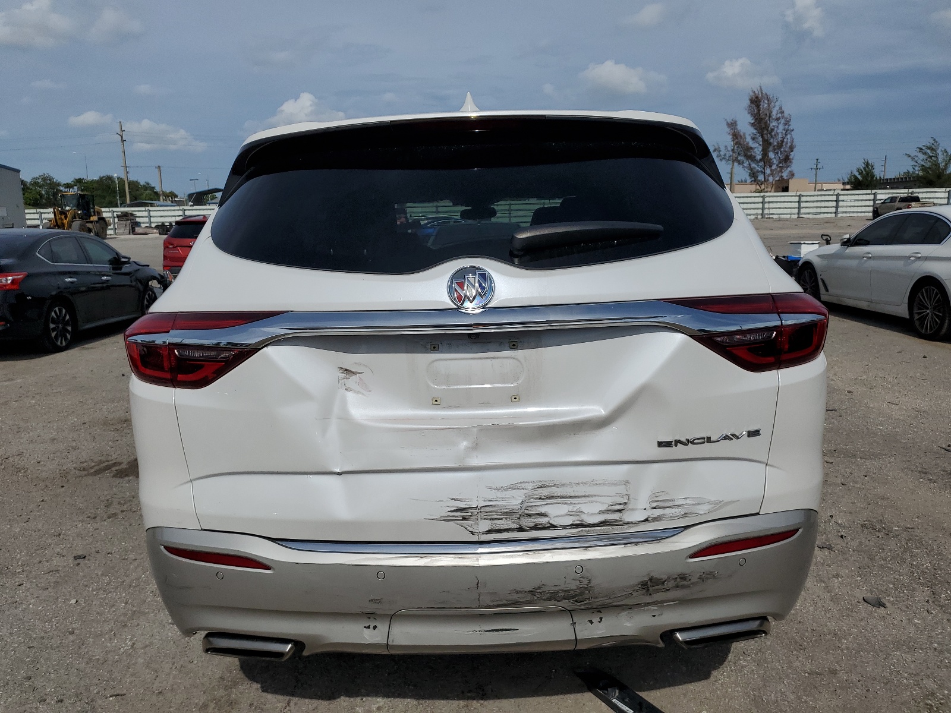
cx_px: 476
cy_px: 356
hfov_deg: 67.3
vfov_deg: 53.1
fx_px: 714
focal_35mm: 26
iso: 50
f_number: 1.5
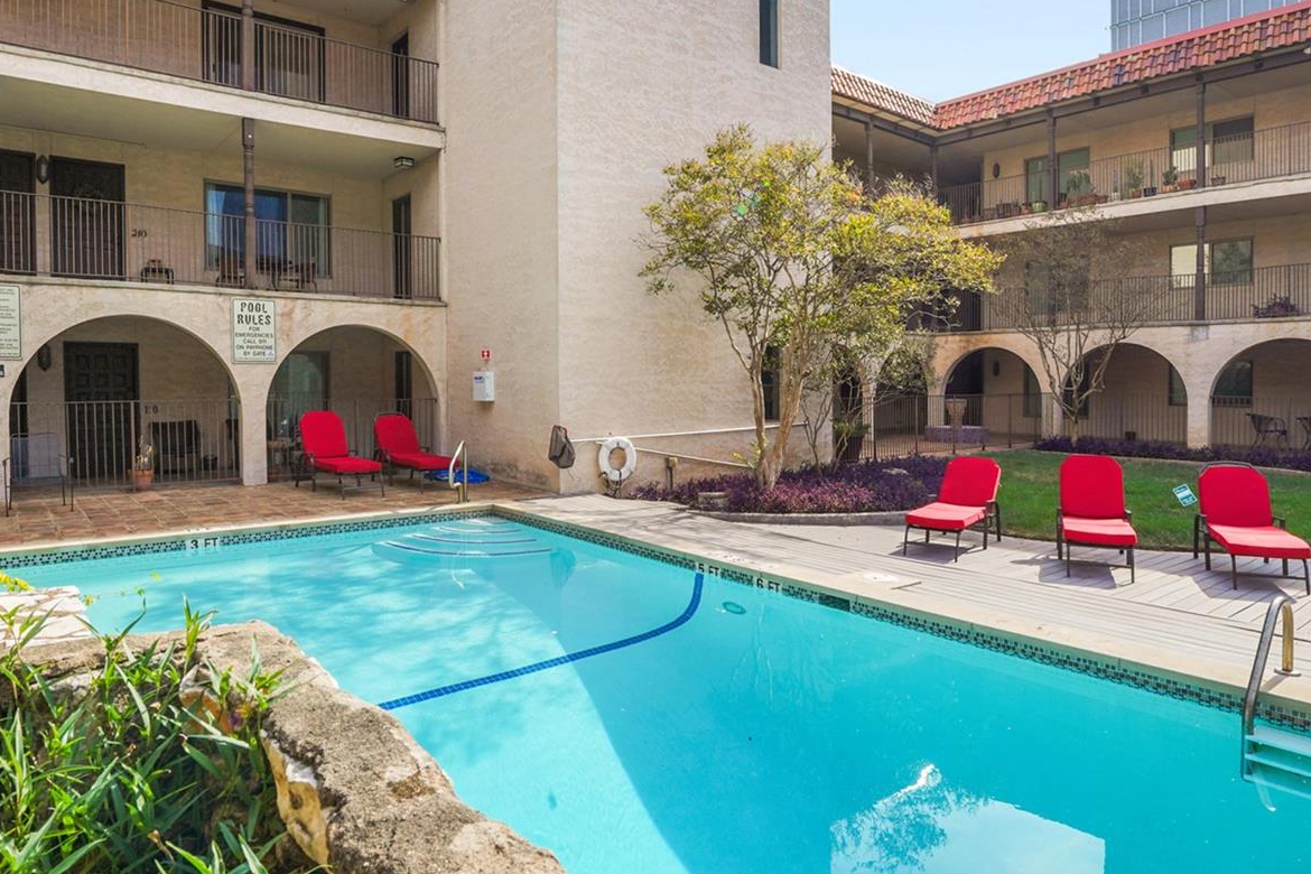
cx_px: 613
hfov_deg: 81.1
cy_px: 275
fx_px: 765
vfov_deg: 57.9
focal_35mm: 21
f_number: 11
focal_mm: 12
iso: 200
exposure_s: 1/100
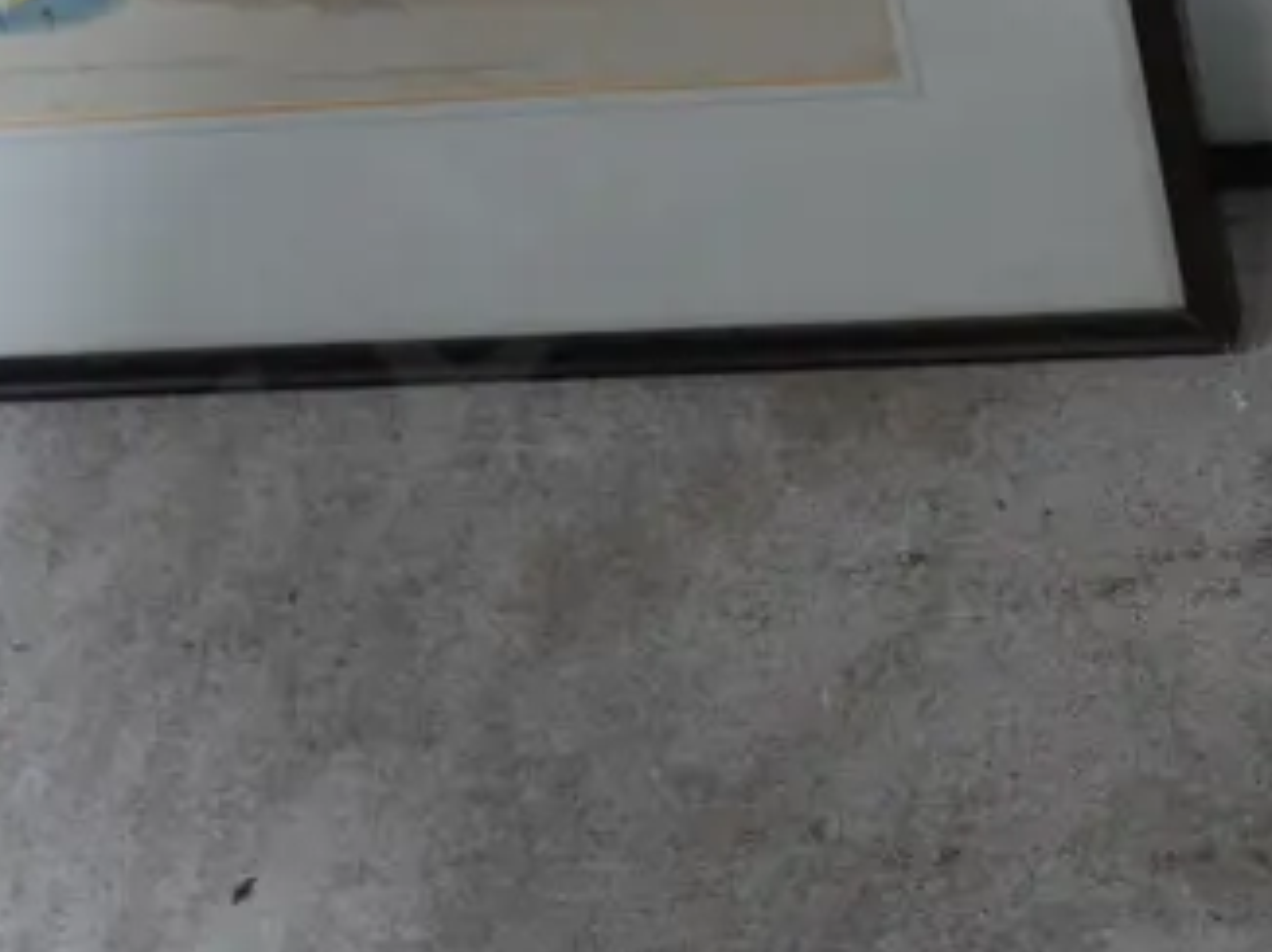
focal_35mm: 132
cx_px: 1241
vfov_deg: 11.0
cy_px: -279
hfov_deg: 14.7
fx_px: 4847
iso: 250
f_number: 4.6
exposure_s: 1/60
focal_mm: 21
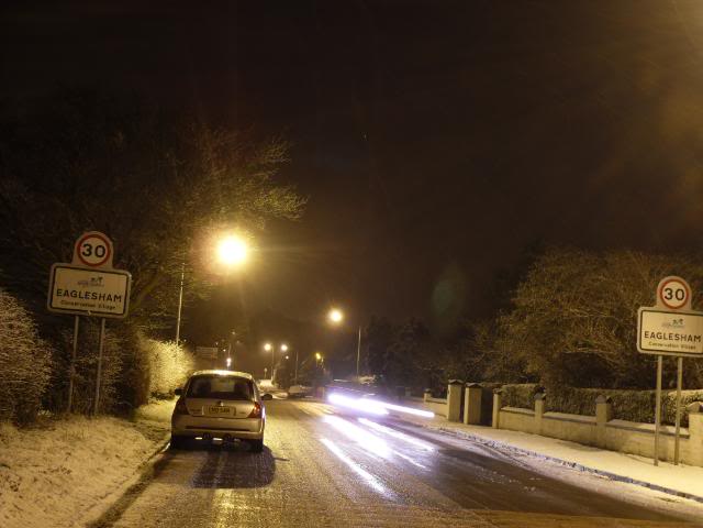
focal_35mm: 45
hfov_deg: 42.1
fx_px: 914
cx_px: 352
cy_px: 264
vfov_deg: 32.2
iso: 80
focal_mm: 9.6
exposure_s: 1
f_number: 3.6
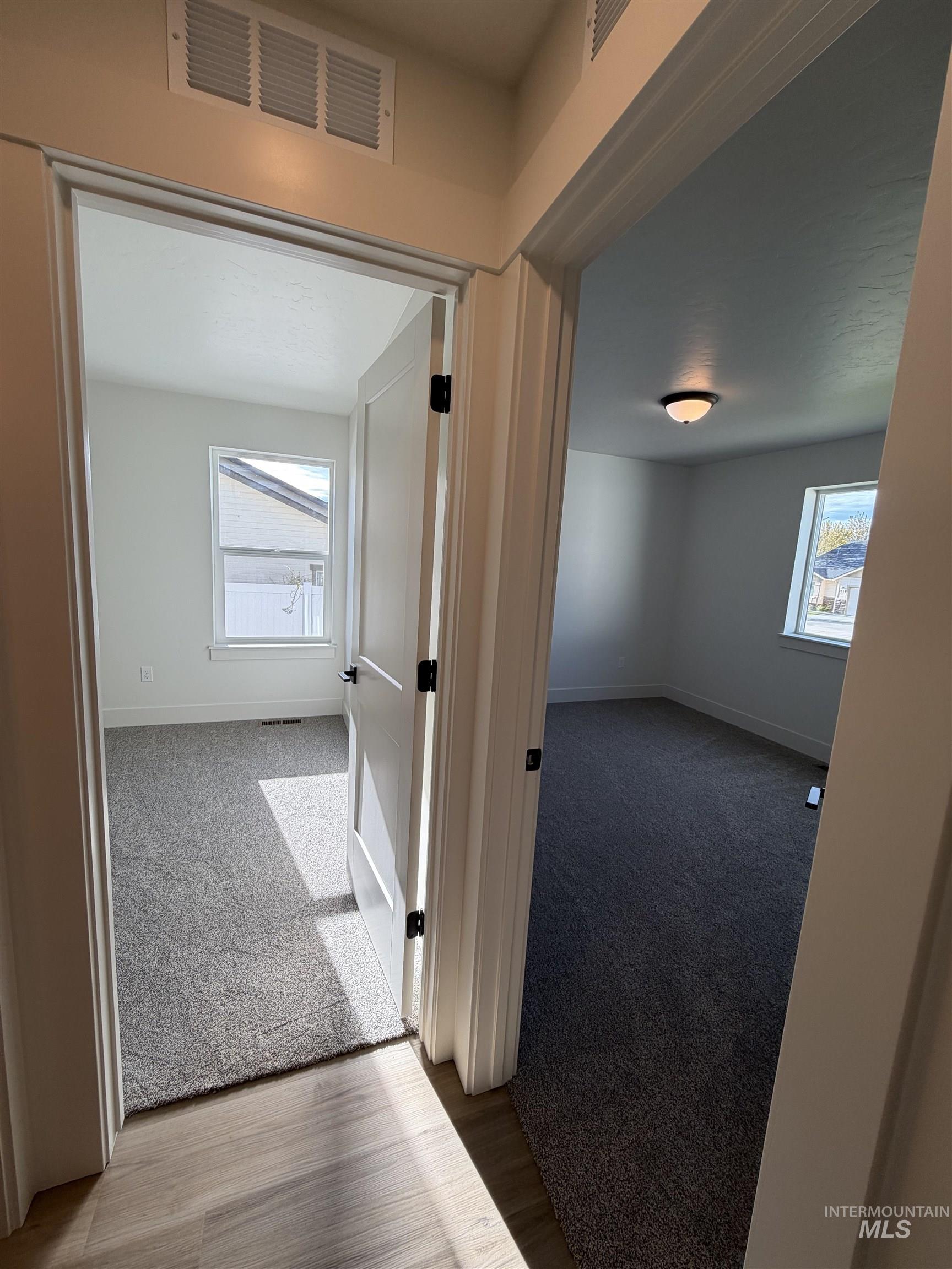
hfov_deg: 85.7
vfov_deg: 102.1
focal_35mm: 14
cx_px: 476
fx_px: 513
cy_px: 634
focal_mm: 2.22
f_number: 2.2
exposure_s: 1/121
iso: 50
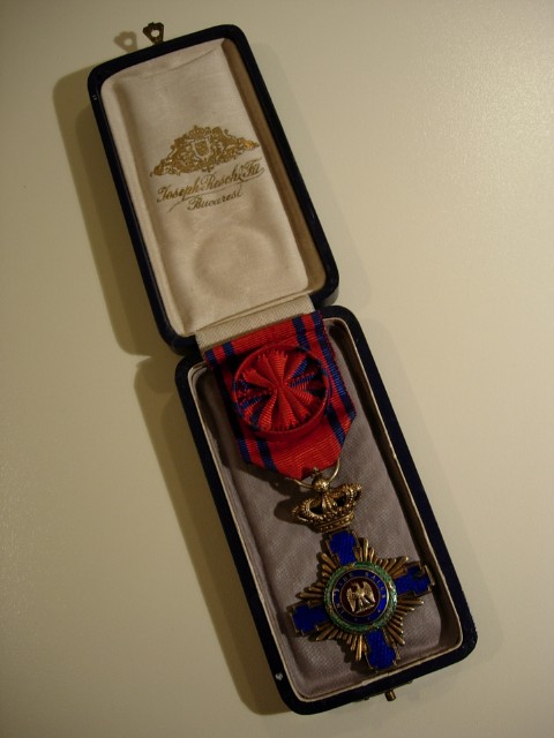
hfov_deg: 37.7
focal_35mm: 38
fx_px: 811
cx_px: 277
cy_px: 369
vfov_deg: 49.0
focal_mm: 7.8
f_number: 2.8
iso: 64
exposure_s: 1/46.5
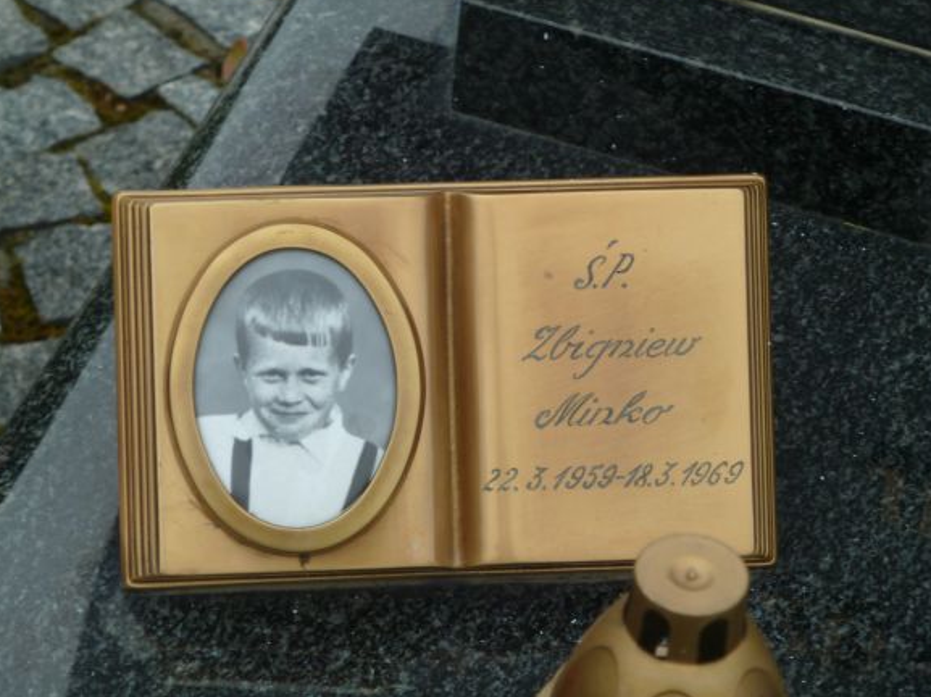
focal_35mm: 202
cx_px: 453
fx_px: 5429
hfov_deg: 9.8
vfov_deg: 7.3
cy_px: 366
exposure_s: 1/160
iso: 80
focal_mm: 29.9
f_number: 4.5
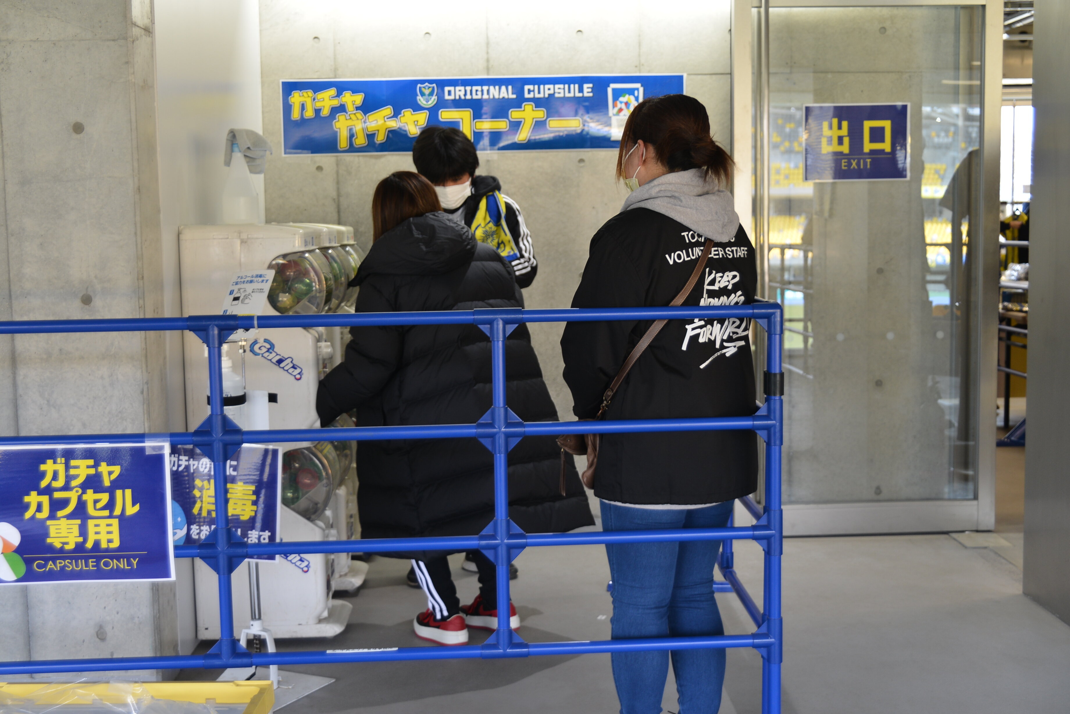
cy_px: 357
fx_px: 1427
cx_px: 535
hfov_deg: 41.1
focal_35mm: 48
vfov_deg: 28.1
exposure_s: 1/60
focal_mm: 48
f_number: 4.5
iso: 400
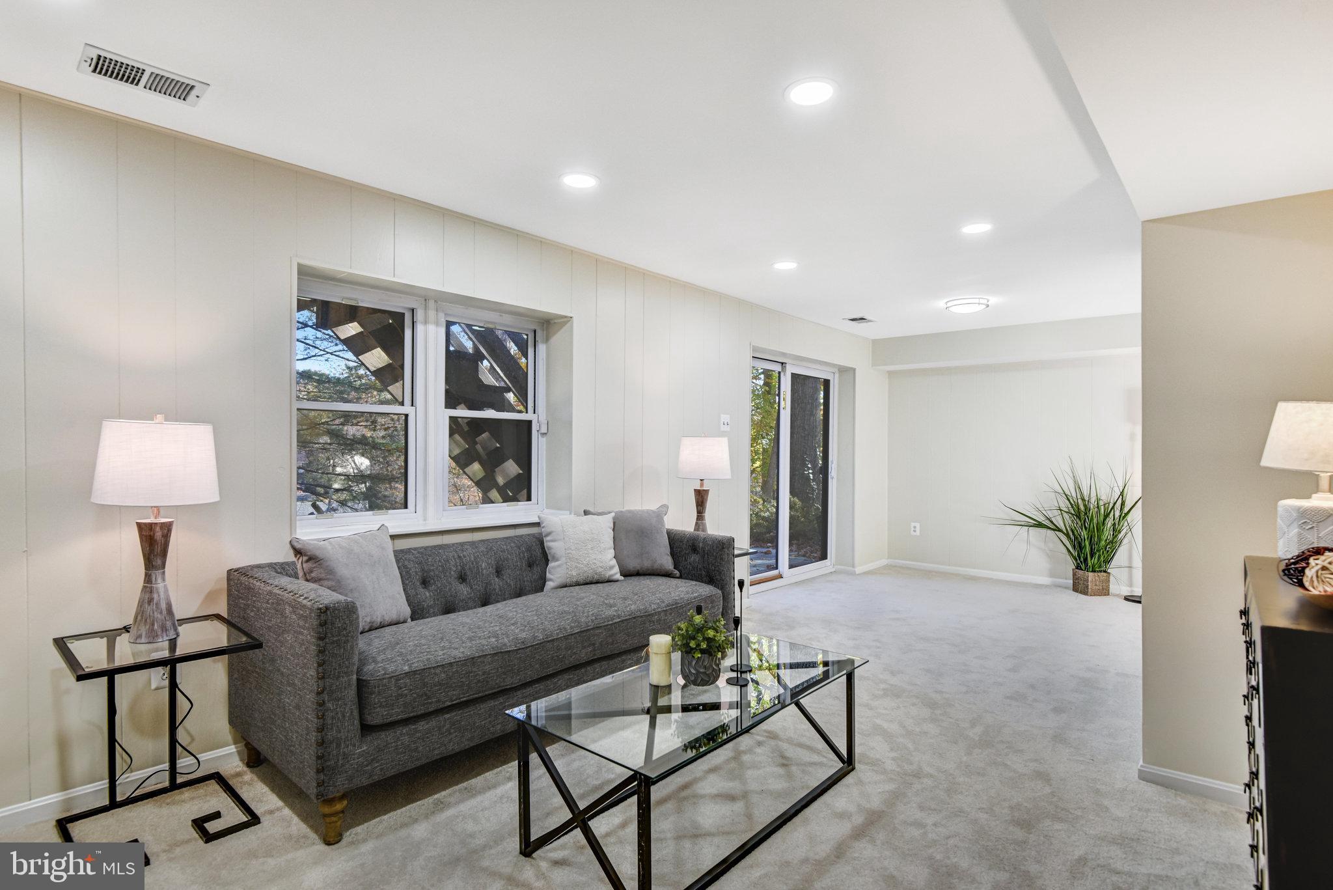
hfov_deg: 93.3
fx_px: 630
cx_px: 666
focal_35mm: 17
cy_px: 445
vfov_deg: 70.5
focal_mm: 17
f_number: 8
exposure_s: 1/25
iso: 400
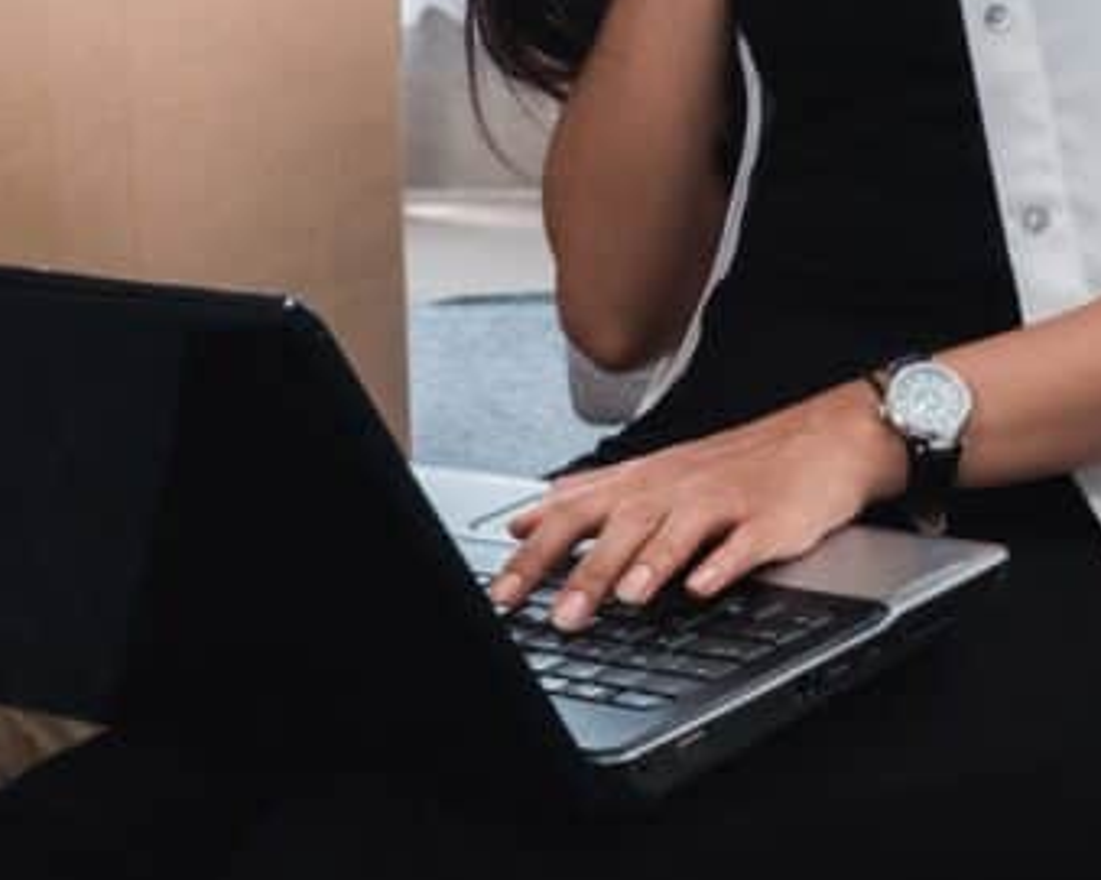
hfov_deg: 12.5
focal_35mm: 153
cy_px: -222
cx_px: 179
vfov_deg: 9.9
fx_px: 4984
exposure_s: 1/60
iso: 1250
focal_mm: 36.3
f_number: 5.2
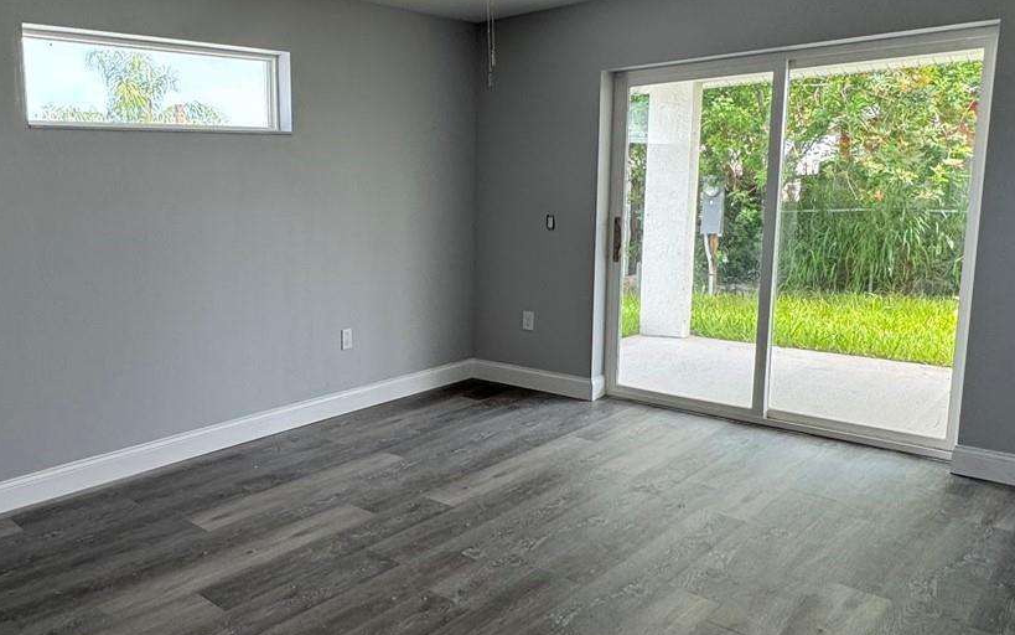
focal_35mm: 29
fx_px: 802
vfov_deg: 43.1
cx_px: 291
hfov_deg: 62.0
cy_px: 300
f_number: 2.2
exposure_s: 1/120
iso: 50
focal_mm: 2.22
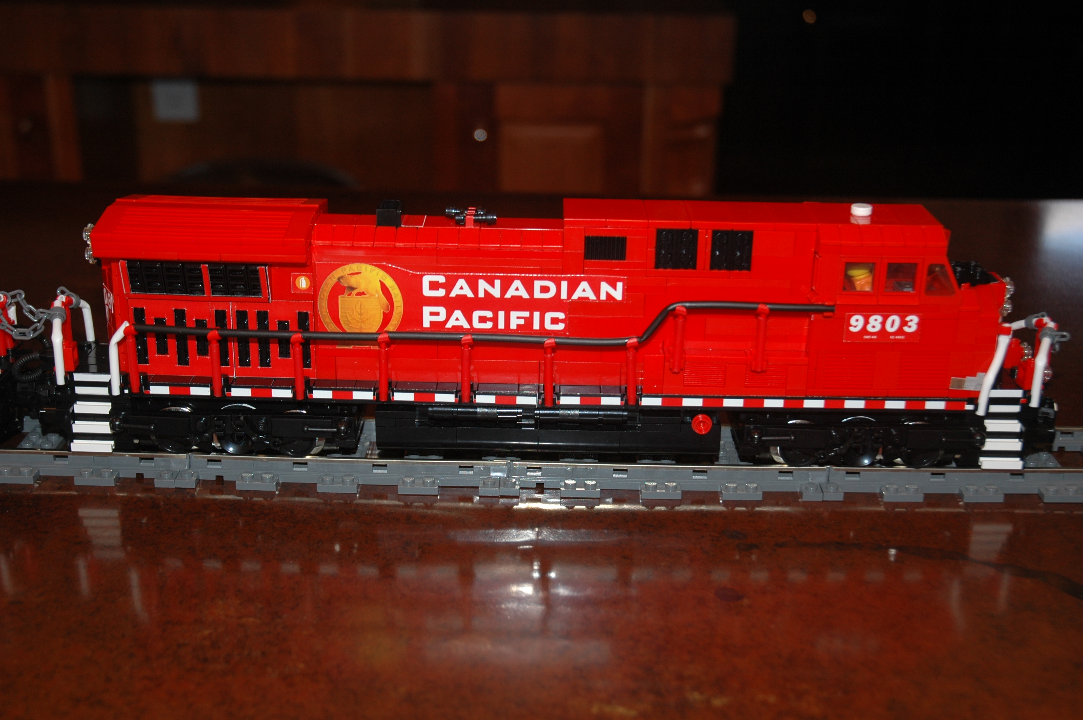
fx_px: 1398
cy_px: 360
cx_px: 542
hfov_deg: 42.4
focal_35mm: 46
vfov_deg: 28.9
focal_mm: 31
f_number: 4
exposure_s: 1/60
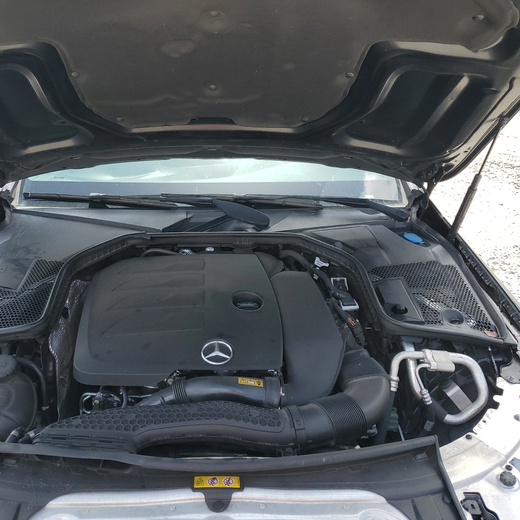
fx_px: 527
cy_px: 261
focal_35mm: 31
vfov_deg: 52.5
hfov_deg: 52.3
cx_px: 221
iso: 50
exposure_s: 1/909
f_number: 1.5
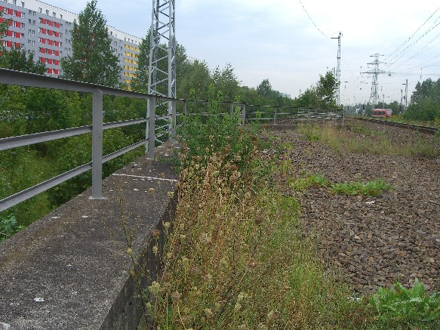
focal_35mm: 38
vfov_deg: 37.7
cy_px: 165
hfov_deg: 49.0
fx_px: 483
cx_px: 220
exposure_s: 1/200
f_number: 4
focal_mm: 7.9
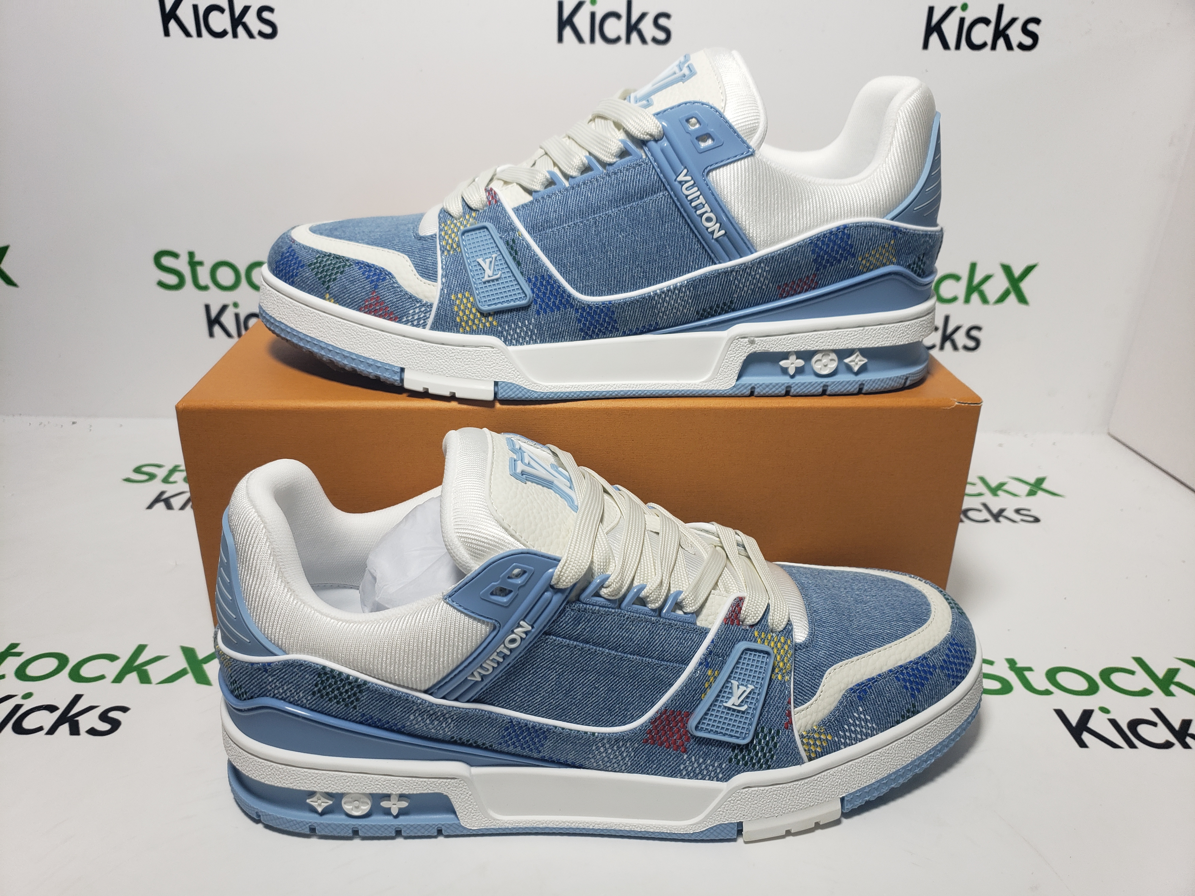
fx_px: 898
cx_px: 598
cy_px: 448
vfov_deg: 53.1
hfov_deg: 67.3
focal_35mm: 26
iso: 50
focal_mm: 4.3
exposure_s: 1/449
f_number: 1.5
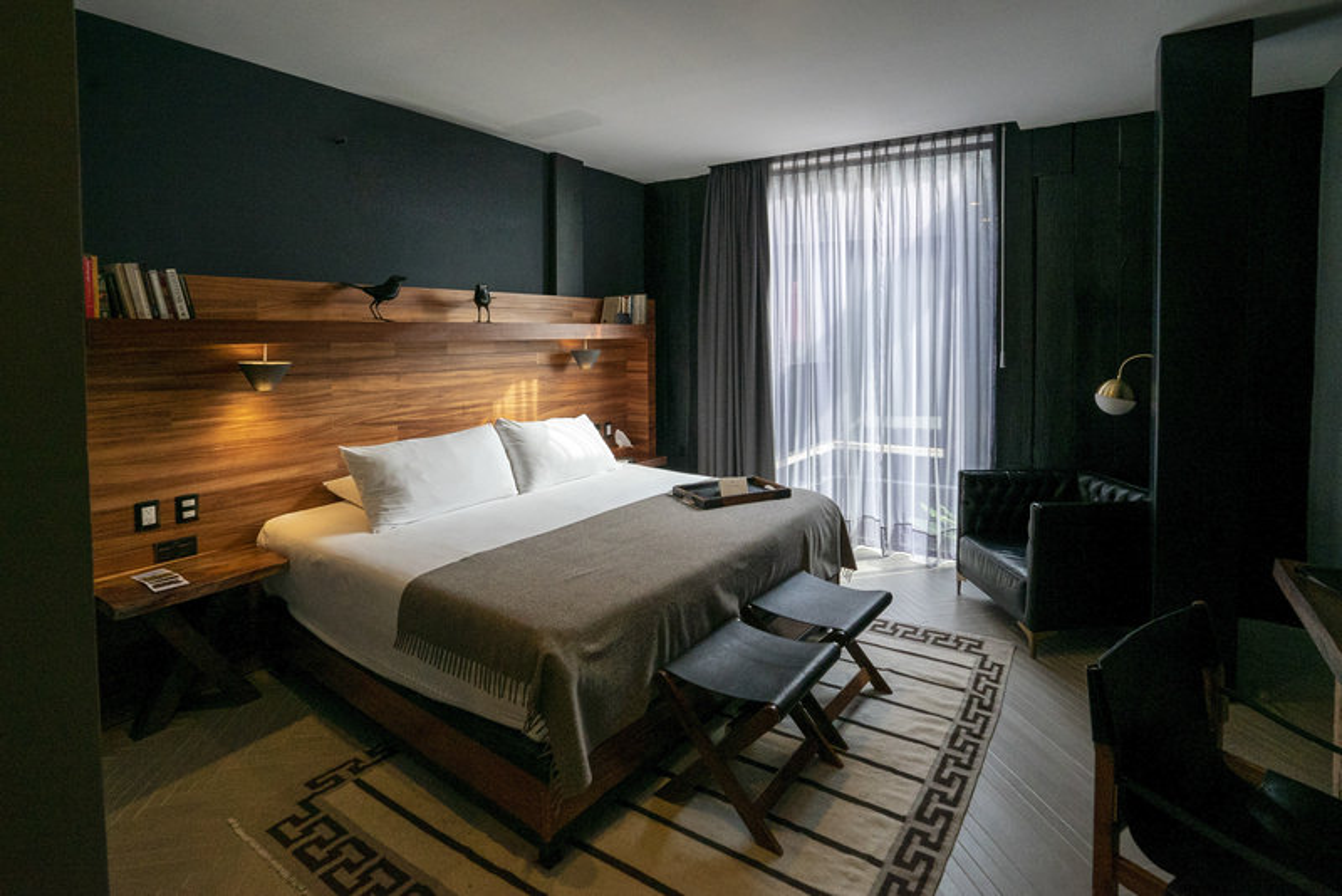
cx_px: 671
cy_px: 448
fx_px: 597
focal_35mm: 16
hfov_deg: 96.7
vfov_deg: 73.8
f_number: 8
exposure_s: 1/250
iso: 4000
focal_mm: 16
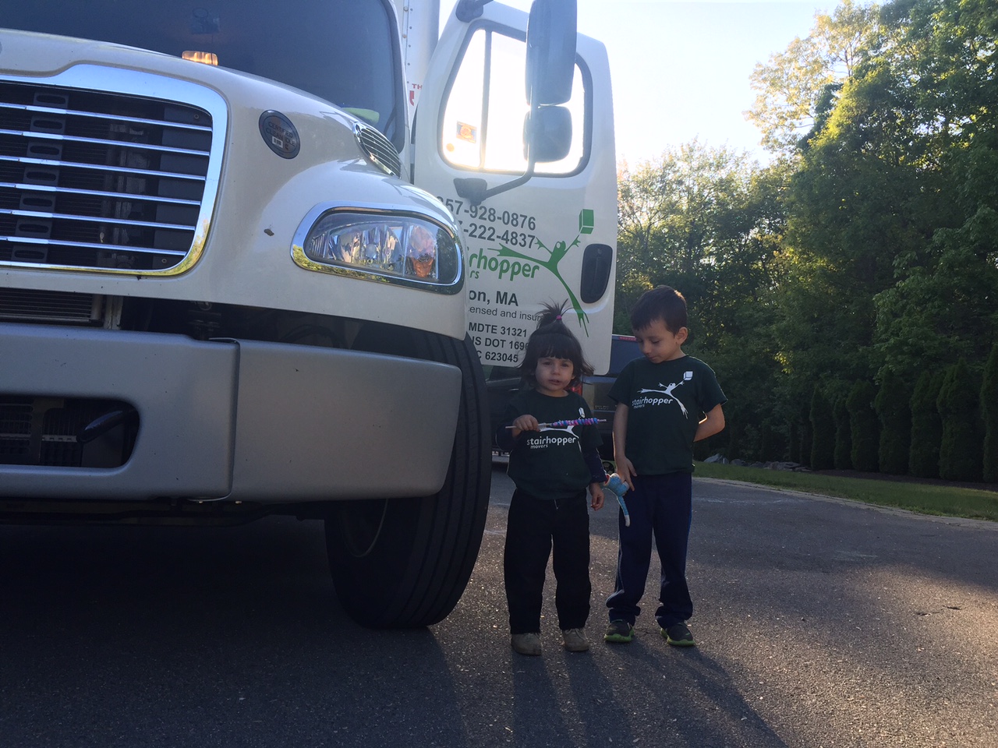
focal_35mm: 29
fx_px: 836
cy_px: 374
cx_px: 499
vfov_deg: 48.2
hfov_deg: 61.7
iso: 32
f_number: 2.2
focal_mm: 4.15
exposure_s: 1/370
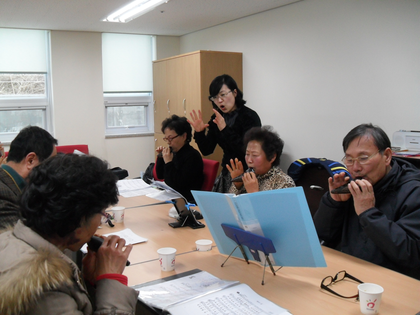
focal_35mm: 35
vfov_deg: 40.7
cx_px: 210
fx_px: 425
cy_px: 158
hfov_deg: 52.6
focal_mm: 6.2
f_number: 2.8
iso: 200
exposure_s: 1/45
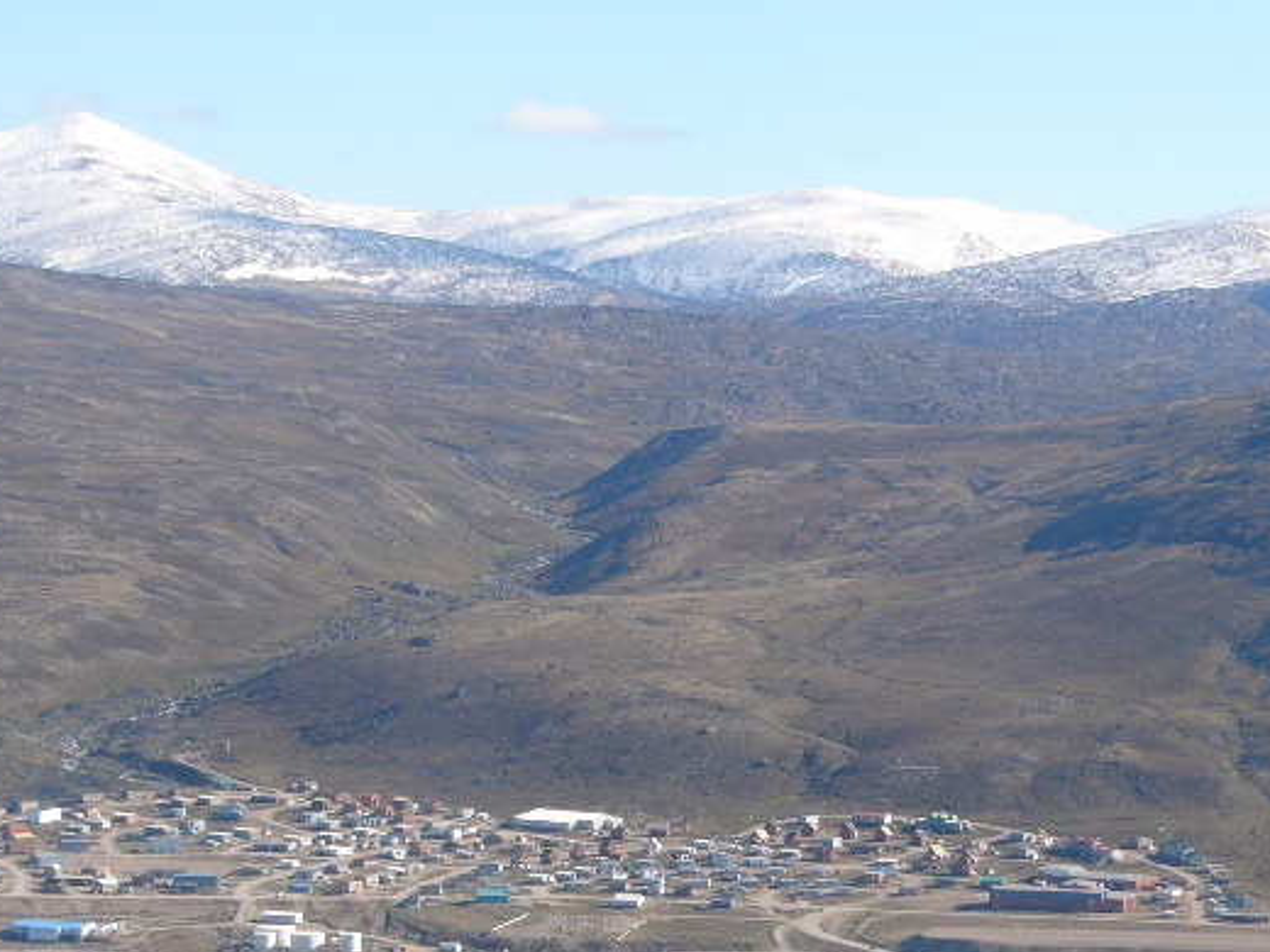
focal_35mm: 140
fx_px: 5136
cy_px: 630
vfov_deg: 10.6
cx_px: 667
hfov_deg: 14.1
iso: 50
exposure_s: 1/400
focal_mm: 15.2
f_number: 4
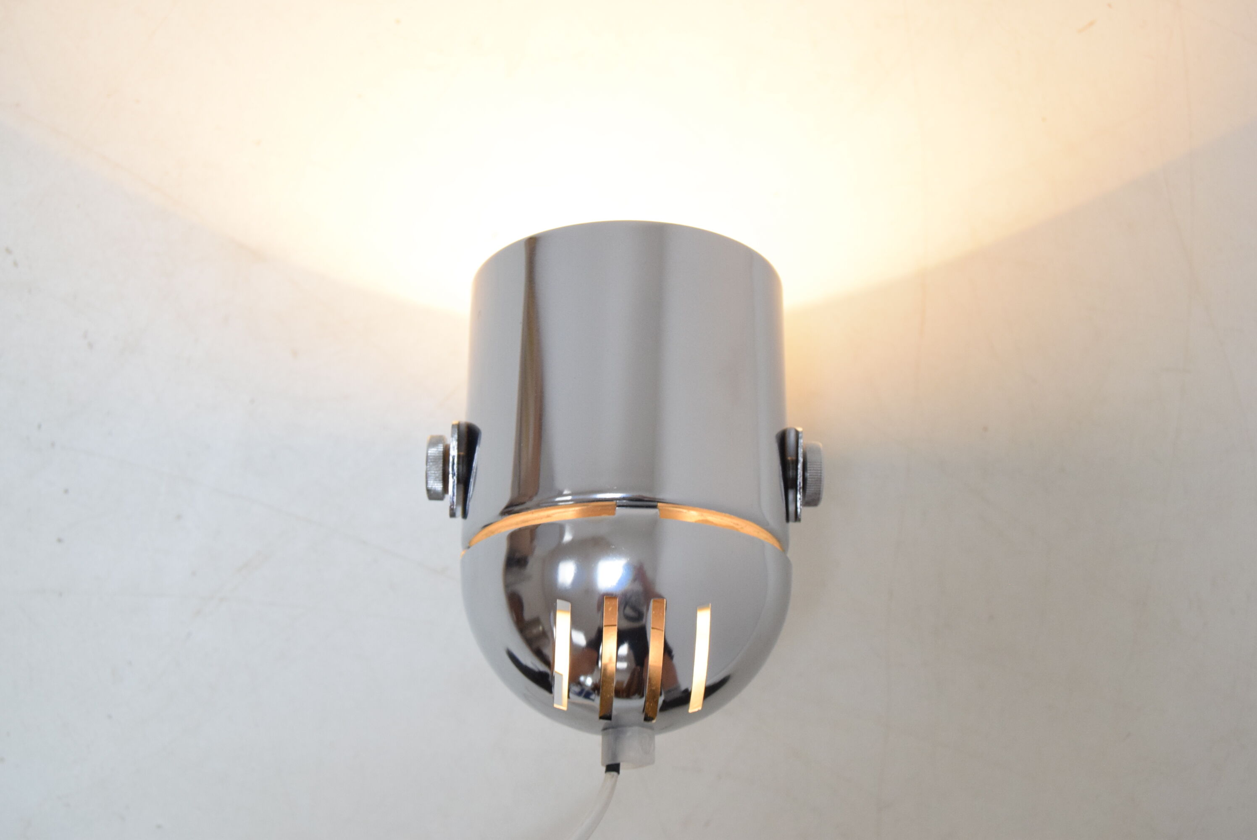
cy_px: 420
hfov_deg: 41.1
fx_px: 1677
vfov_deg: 28.1
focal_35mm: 48
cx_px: 628
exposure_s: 1/160
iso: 1600
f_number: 6.3
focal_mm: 32
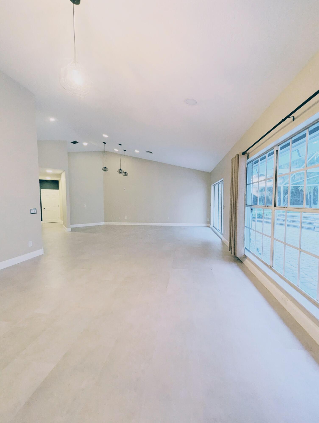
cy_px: 212
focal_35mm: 13
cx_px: 160
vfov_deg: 106.1
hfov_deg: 90.0
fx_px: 159
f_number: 2.2
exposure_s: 1/120
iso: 242
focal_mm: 1.95
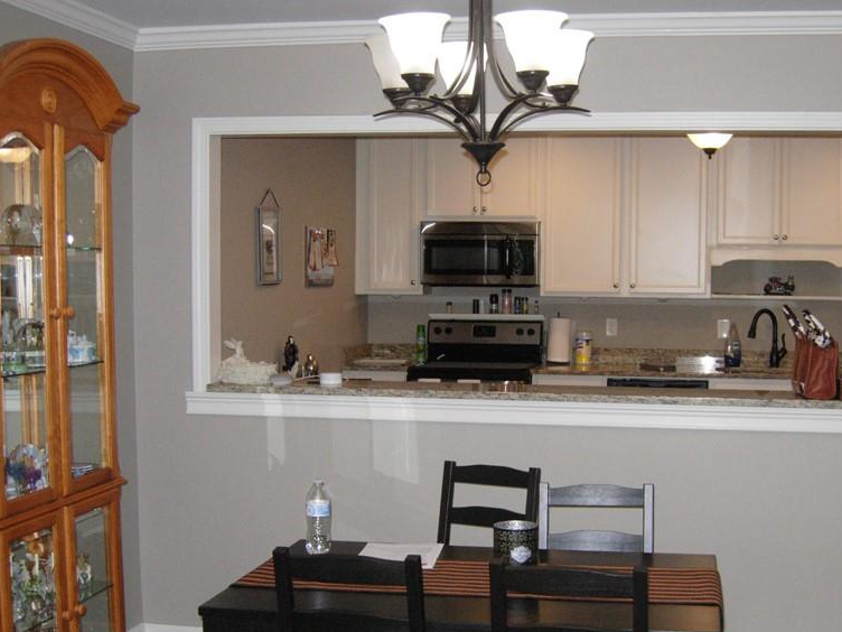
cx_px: 535
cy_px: 394
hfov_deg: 38.6
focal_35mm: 49
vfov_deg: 29.6
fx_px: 1192
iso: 200
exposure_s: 1/181
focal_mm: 7.5
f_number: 2.7
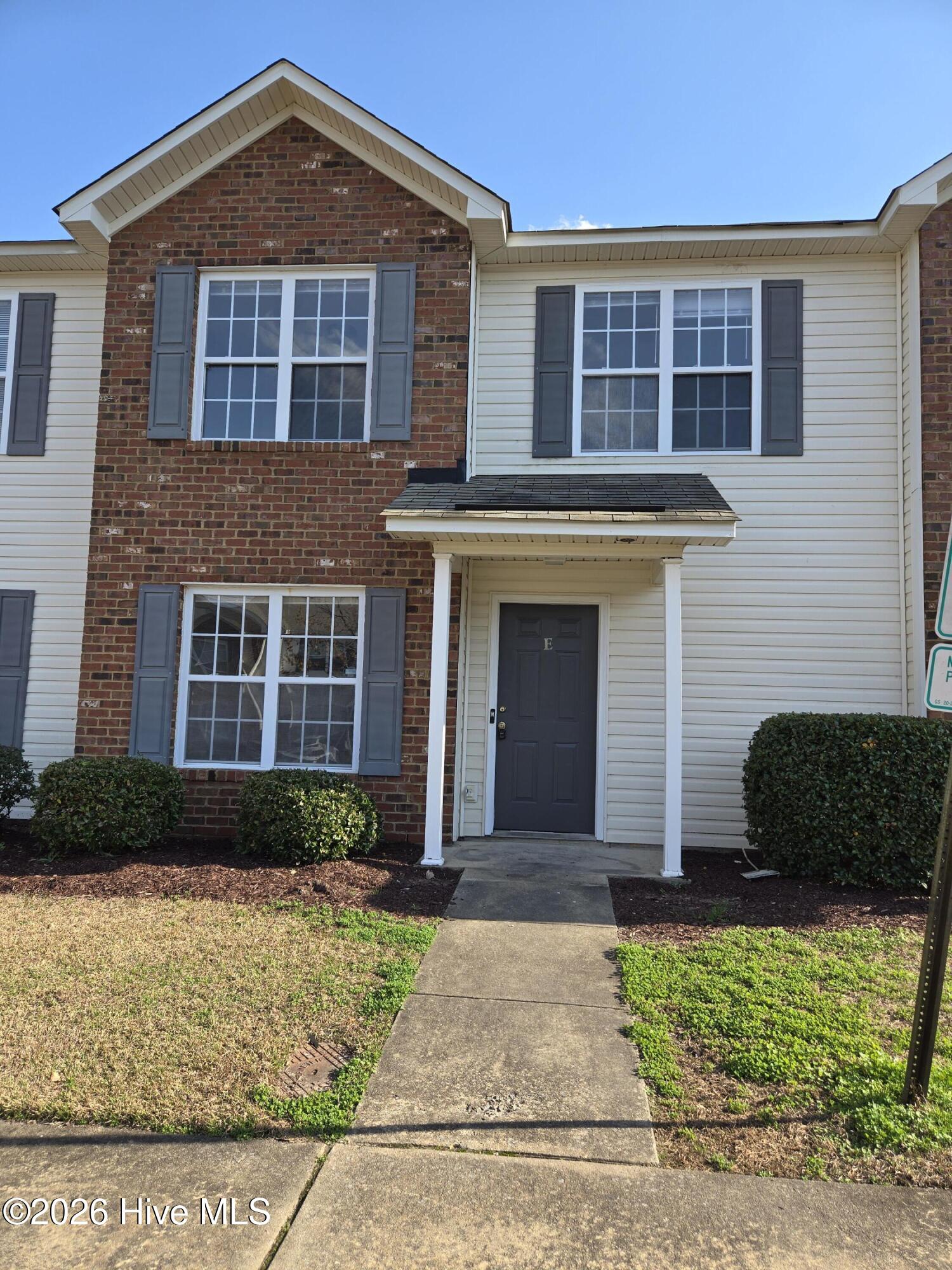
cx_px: 476
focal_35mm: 23
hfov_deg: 58.9
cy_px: 635
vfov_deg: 73.9
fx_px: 843
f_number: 1.8
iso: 25
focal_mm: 5.4
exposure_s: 1/805
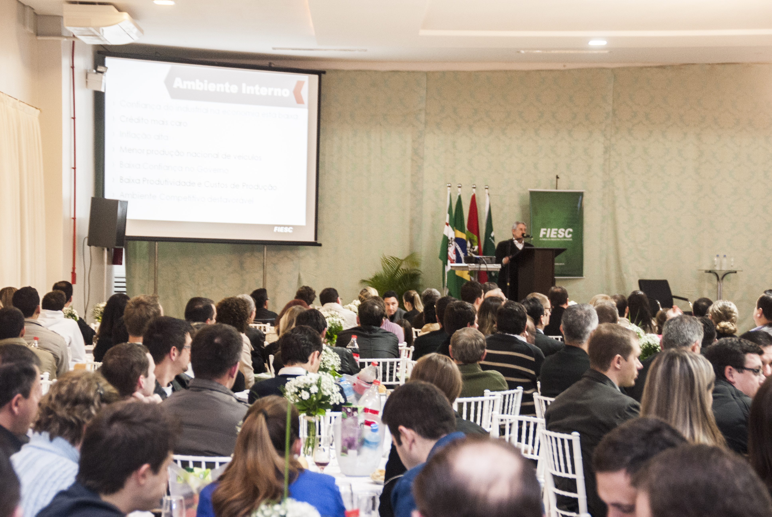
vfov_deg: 15.2
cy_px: 258
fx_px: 1932
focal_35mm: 90
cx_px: 386
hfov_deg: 22.6
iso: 640
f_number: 5
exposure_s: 1/10
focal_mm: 60
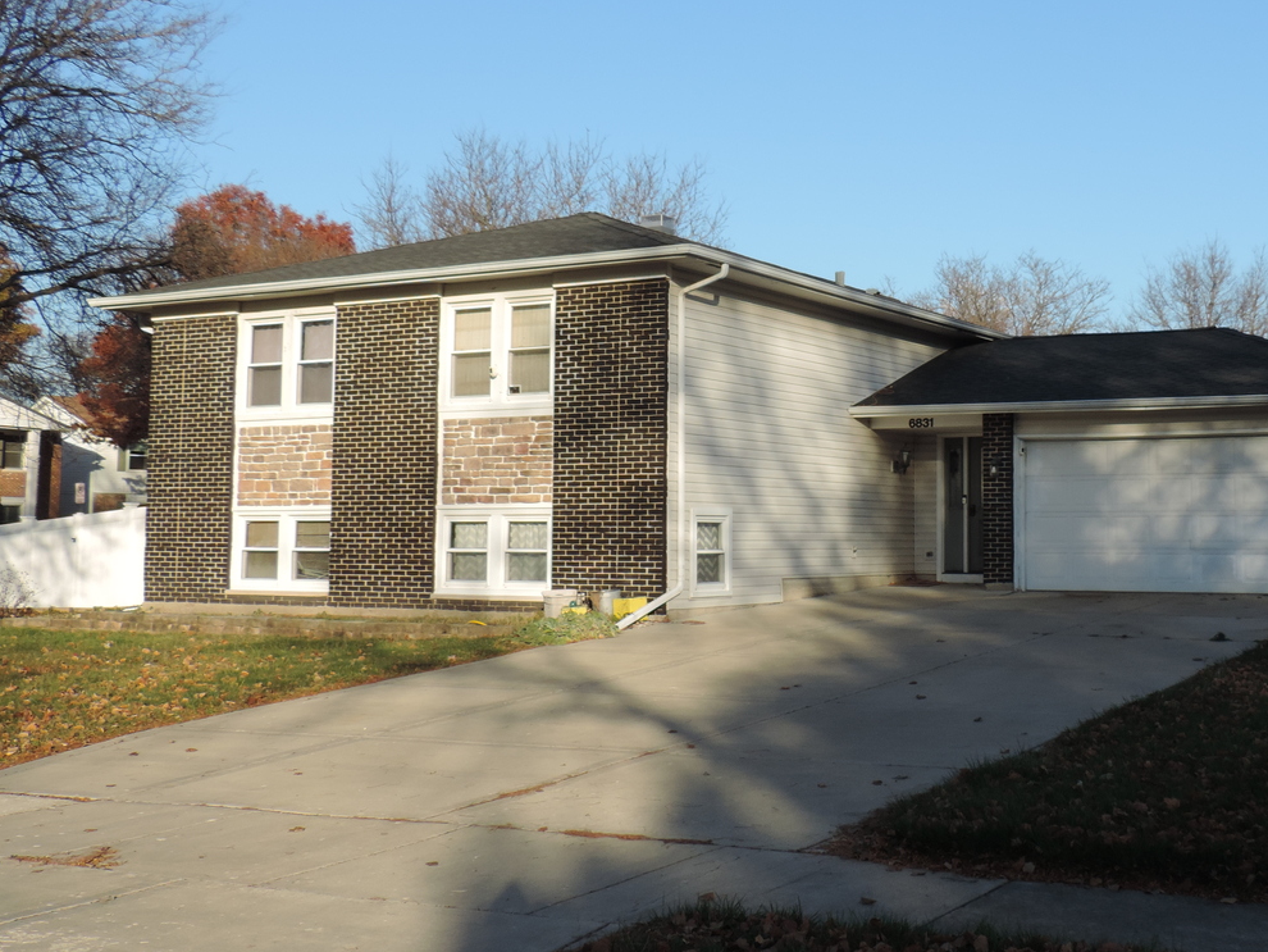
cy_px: 363
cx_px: 835
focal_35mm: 48
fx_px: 1759
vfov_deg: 30.2
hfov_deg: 39.2
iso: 80
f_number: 3.2
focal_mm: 5.8
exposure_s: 1/640
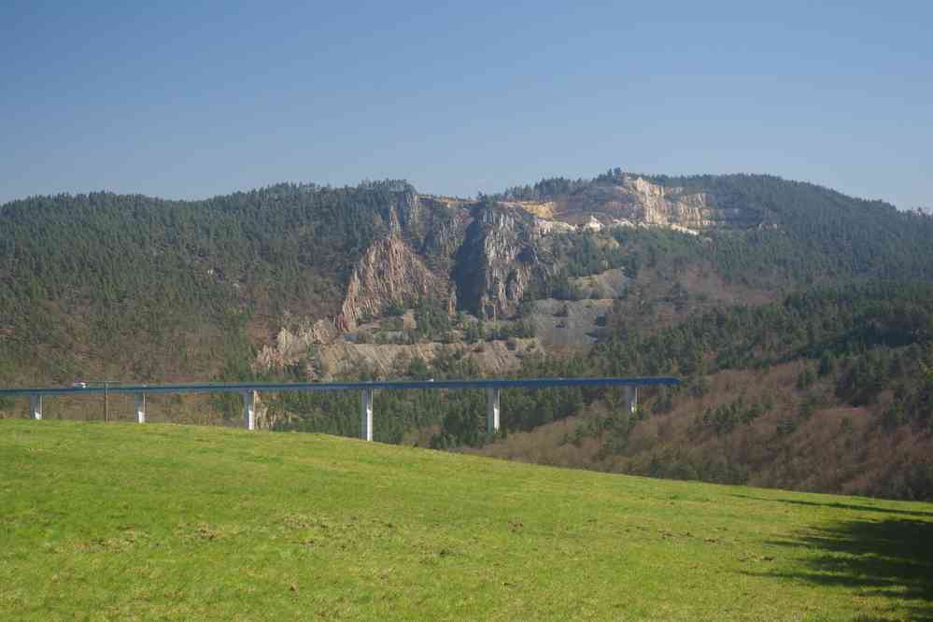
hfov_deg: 24.6
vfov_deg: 16.6
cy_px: 311
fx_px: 2138
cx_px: 466
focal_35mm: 82
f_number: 9
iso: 200
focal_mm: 55
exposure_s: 1/100
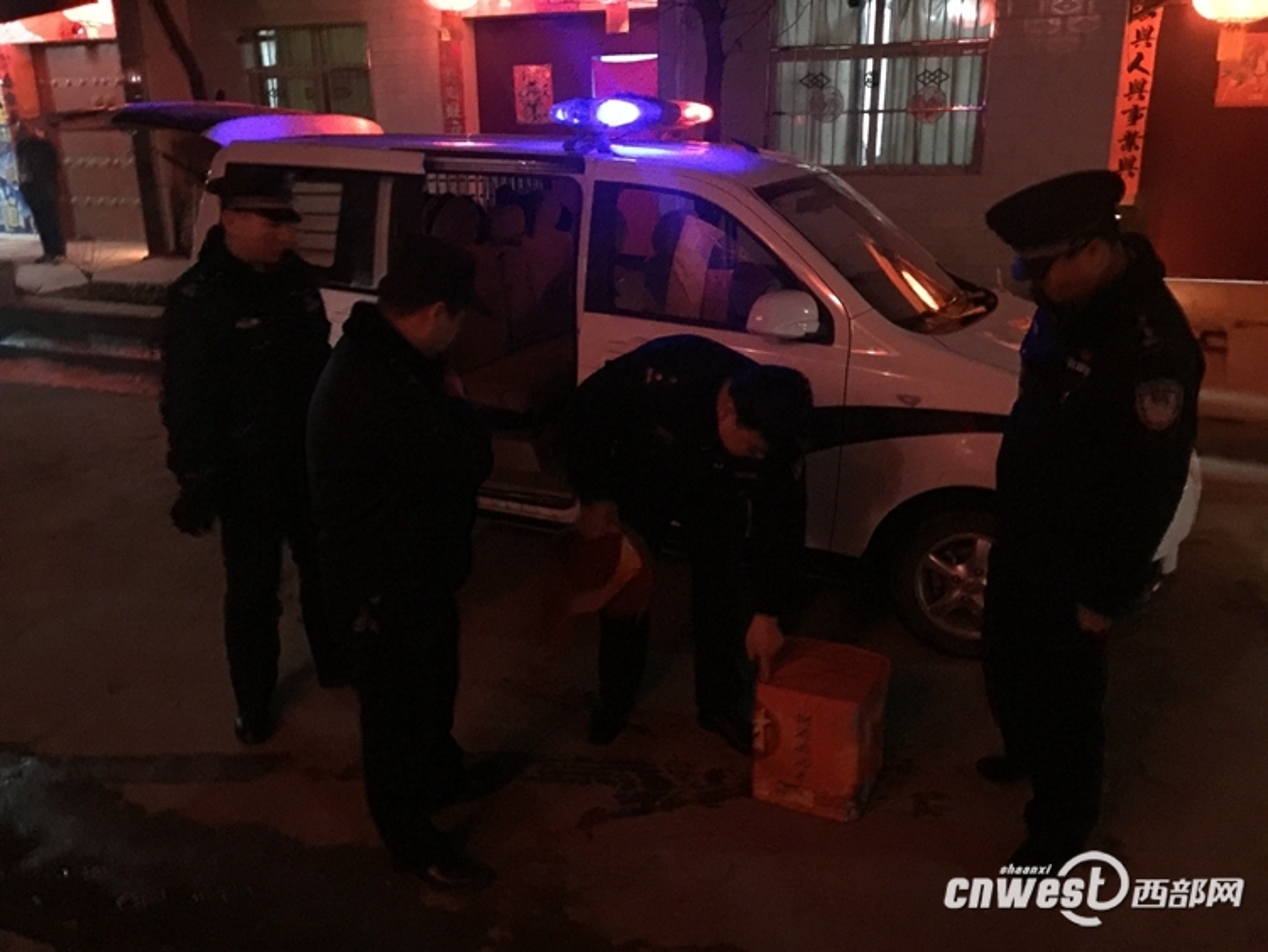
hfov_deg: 61.6
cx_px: 634
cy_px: 476
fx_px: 1063
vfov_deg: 48.3
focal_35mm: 29
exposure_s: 1/4
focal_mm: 4.15
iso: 400
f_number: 2.2
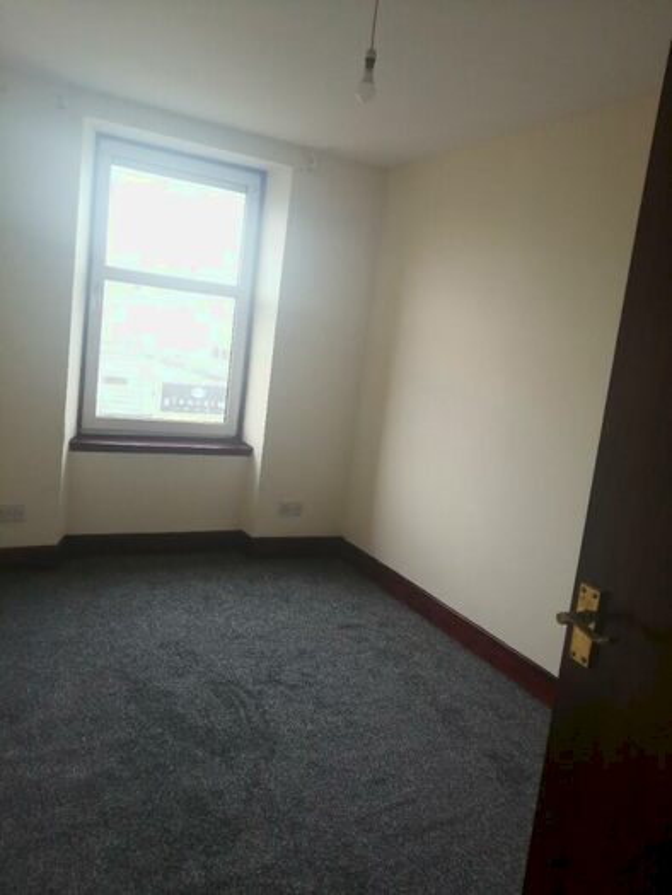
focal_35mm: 27
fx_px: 699
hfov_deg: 51.4
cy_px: 448
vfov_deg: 65.3
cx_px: 336
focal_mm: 3.88
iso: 160
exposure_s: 1/50
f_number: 1.8
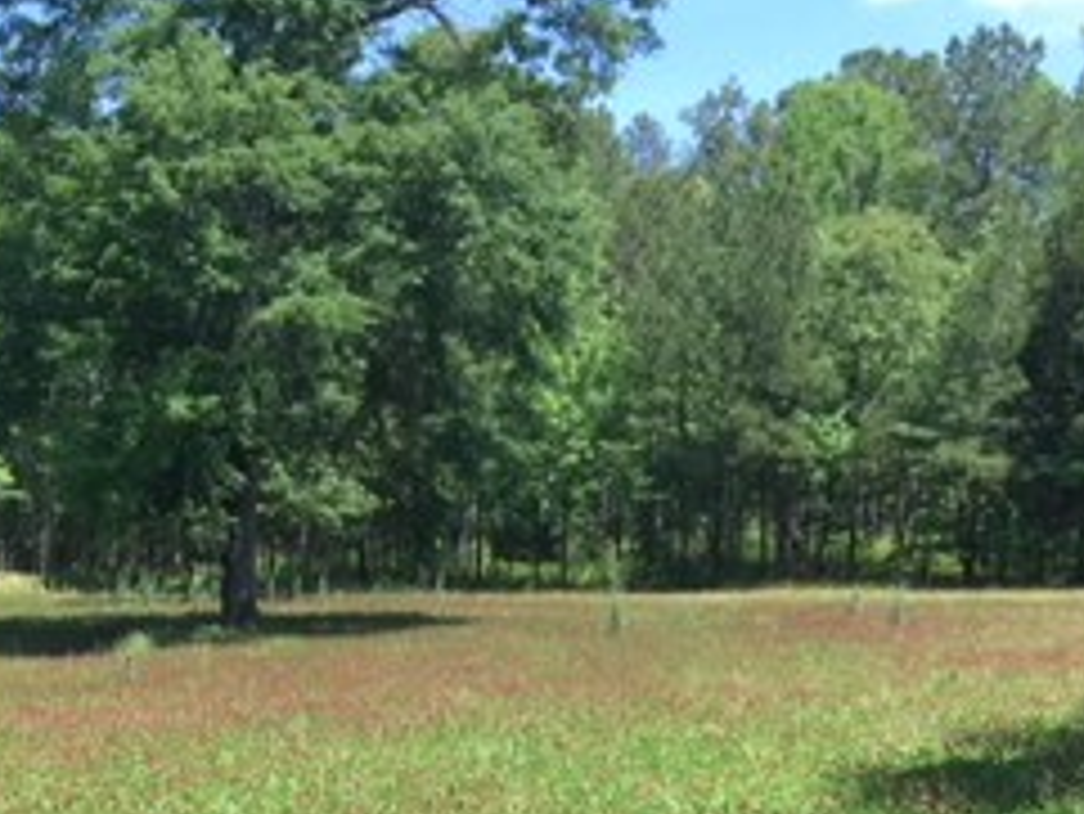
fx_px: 2412
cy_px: 985
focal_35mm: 77
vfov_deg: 18.2
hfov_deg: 25.1
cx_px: 292
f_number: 2.2
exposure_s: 1/534
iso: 25
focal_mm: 4.15
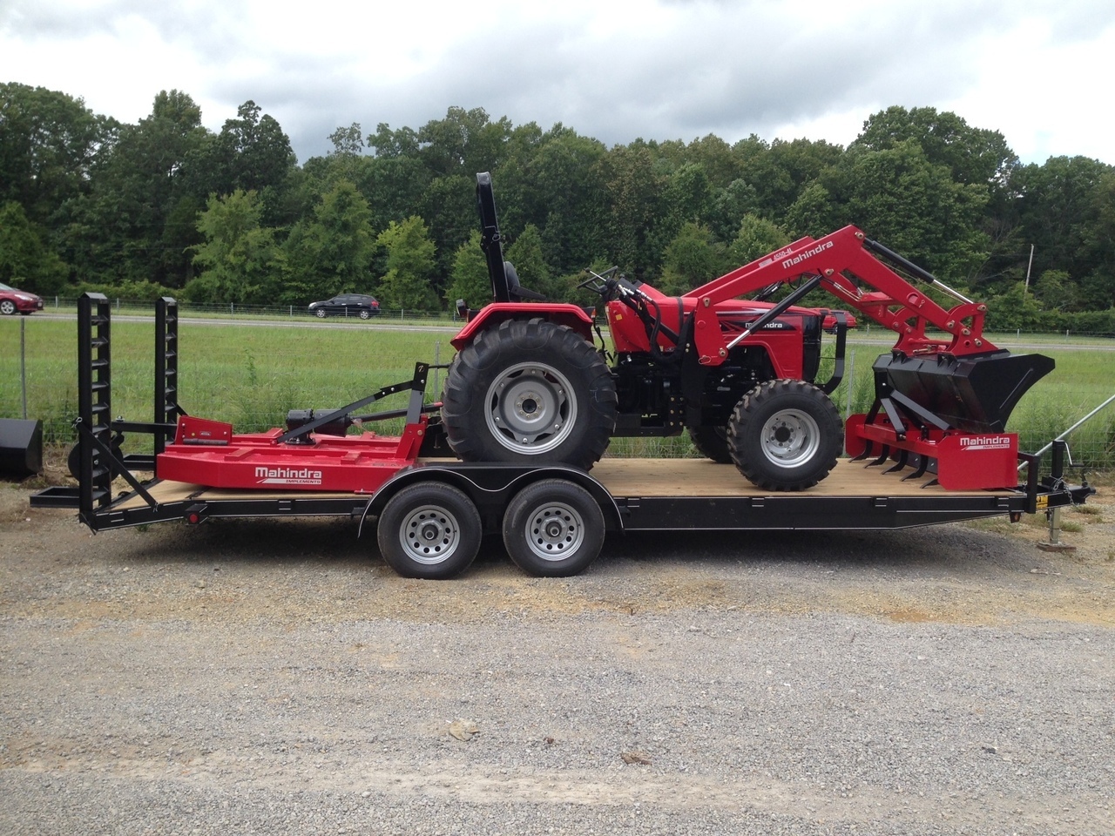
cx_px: 558
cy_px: 418
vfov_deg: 42.9
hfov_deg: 55.4
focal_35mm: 33
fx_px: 1063
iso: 50
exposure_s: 1/713
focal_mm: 4.12
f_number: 2.4
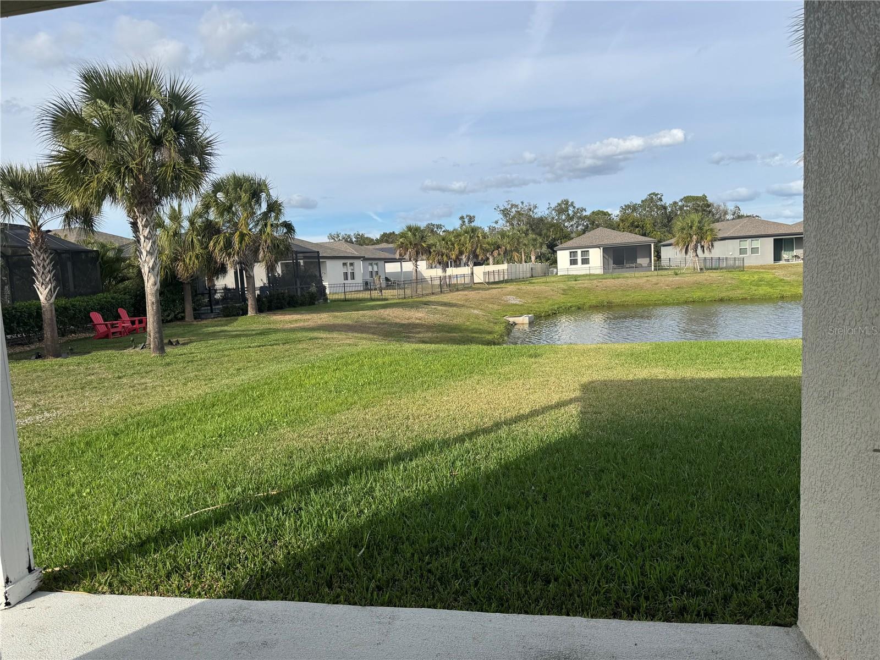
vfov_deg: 56.8
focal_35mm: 24
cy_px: 330
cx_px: 440
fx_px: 610
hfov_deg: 71.6
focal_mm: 6.76
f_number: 1.78
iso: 80
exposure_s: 1/3802
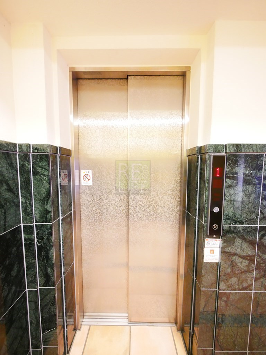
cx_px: 133
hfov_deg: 85.7
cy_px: 178
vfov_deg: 102.1
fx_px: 143
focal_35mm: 14
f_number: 4
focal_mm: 7
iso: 3200
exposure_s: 1/30
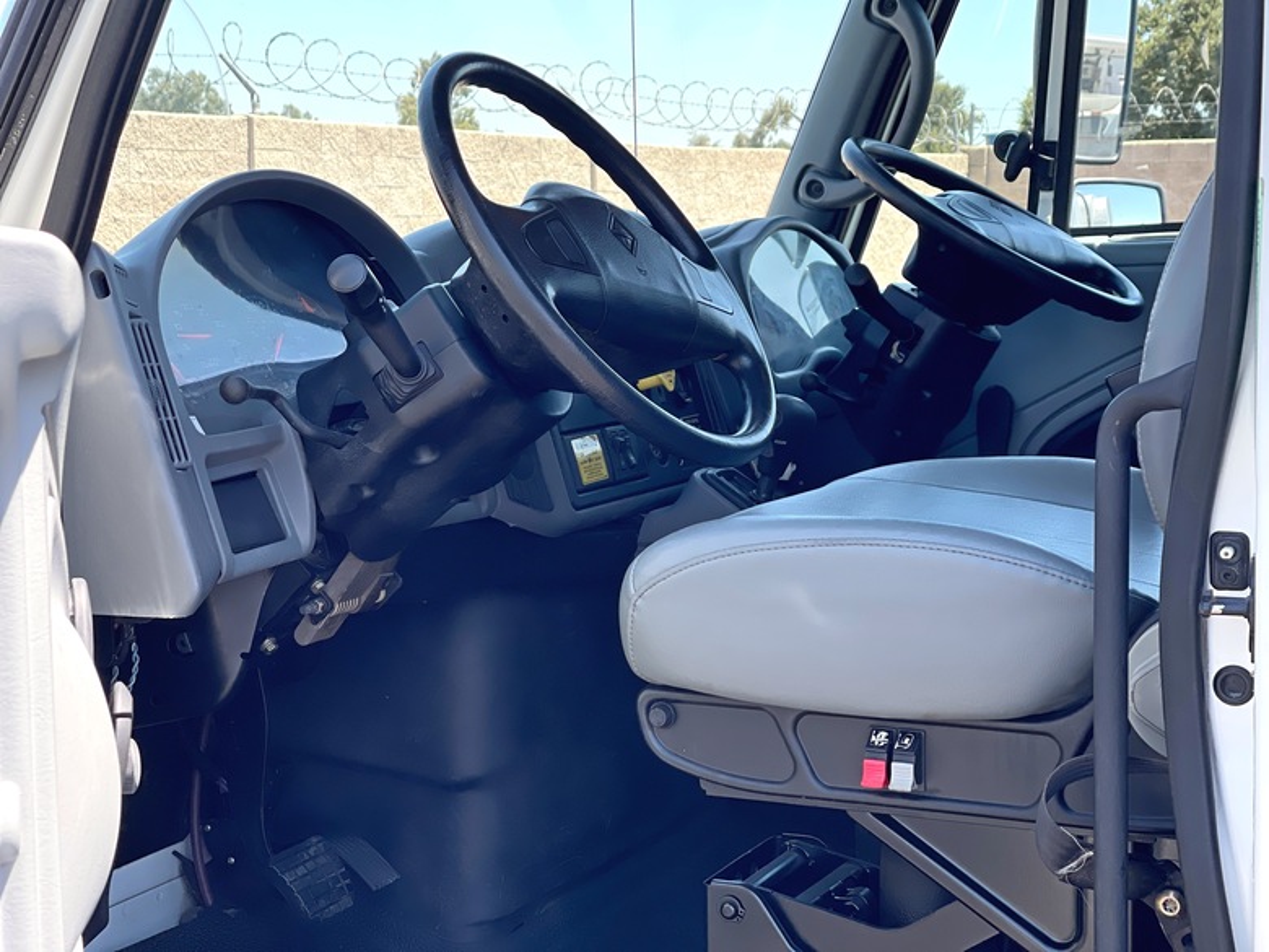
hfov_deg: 30.3
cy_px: 476
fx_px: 2346
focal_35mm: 64
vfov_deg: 22.9
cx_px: 634
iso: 32
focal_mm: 7.5
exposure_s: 1/497
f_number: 2.2
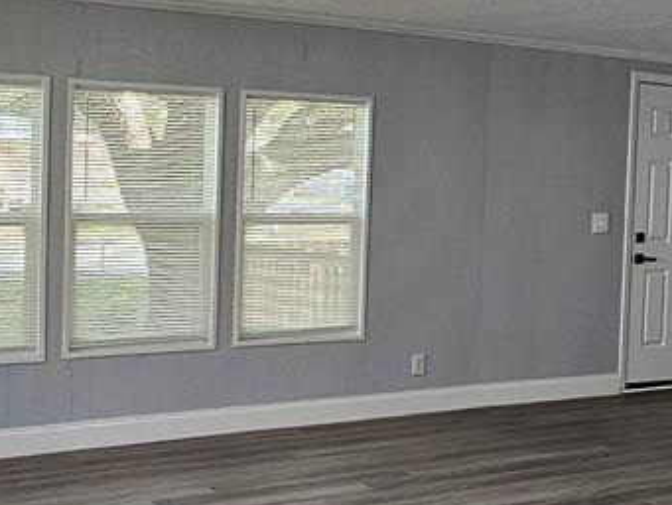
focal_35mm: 61
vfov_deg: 24.0
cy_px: 266
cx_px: 562
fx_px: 1185
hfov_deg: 30.7
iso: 80
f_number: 2.2
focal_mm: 2.2
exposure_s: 1/60
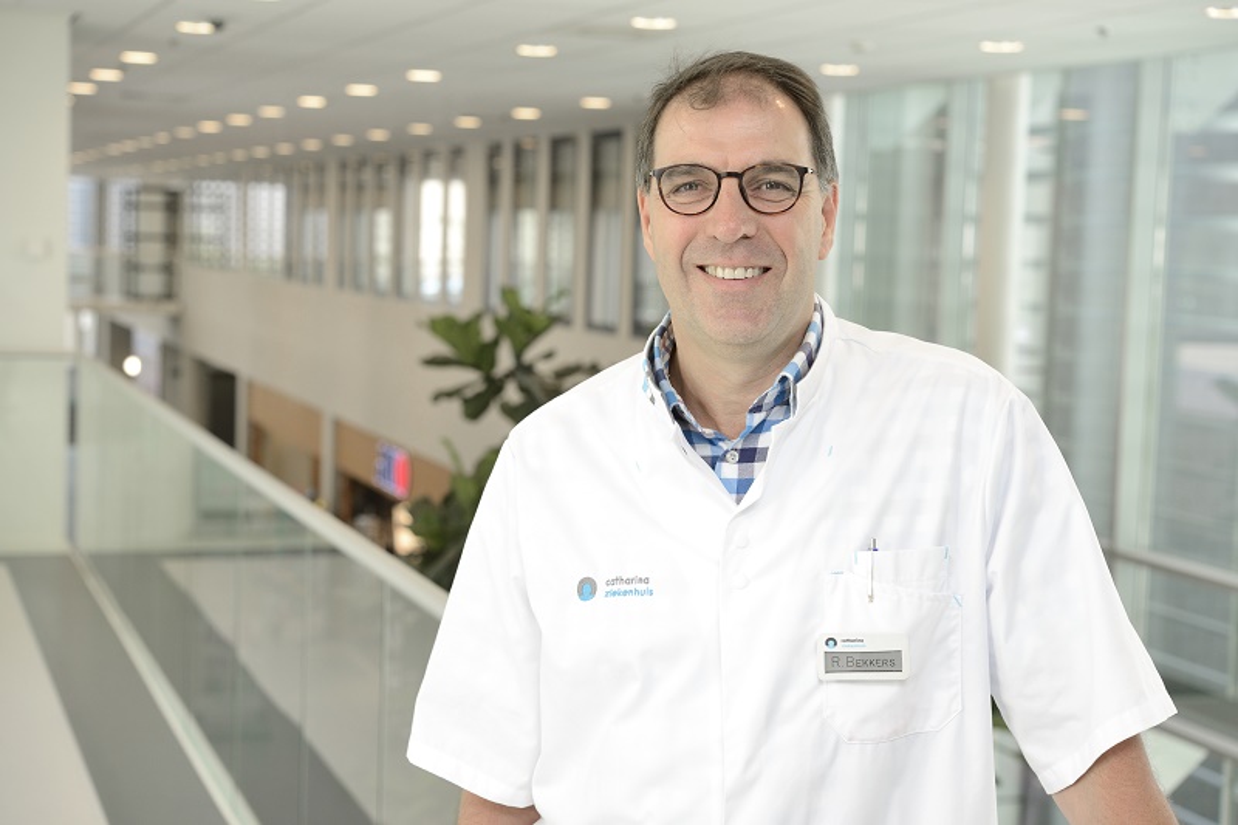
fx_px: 2063
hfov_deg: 33.4
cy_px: 412
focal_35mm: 60
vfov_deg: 22.6
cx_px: 619
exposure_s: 1/200
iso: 500
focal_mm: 60
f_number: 5.6
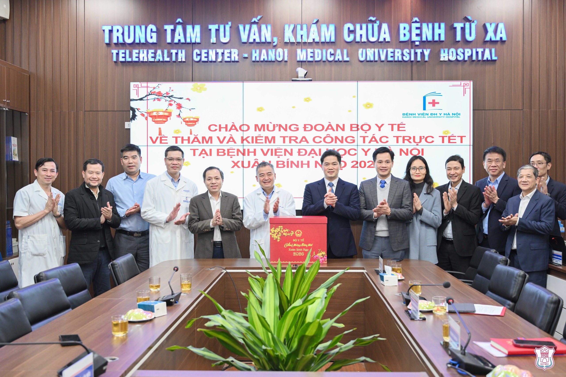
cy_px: 188
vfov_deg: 32.6
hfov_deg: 47.4
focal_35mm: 41
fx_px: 645
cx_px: 283
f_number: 4.5
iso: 1000
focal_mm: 41
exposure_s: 1/100
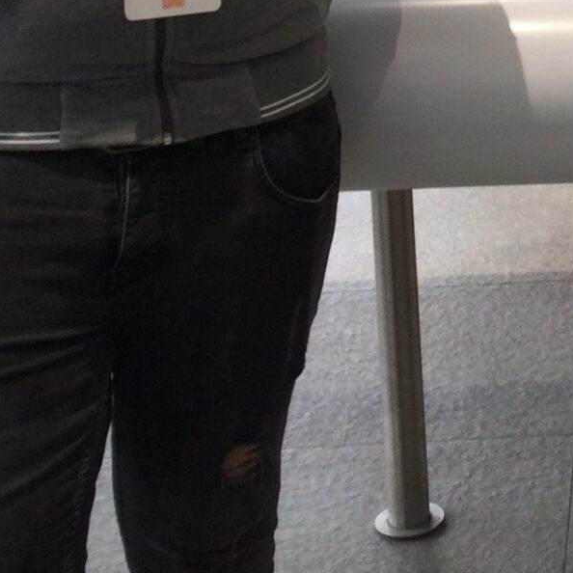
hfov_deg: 14.2
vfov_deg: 14.0
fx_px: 2210
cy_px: -237
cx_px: 723
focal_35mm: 118
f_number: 2.4
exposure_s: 1/50
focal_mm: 3.3
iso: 25
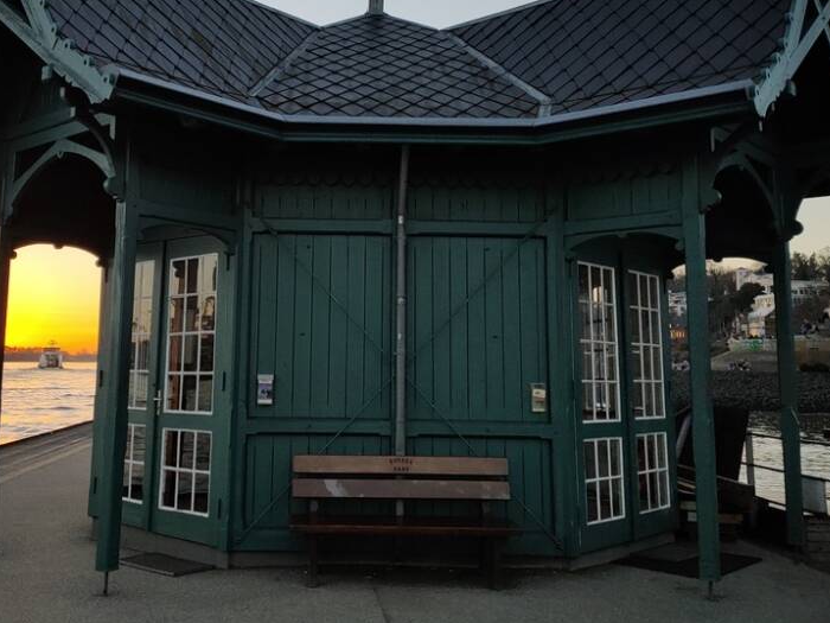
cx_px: 321
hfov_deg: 46.5
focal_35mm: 40
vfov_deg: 35.8
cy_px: 246
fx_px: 959
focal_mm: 4.77
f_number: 1.7
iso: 113
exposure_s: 1/344
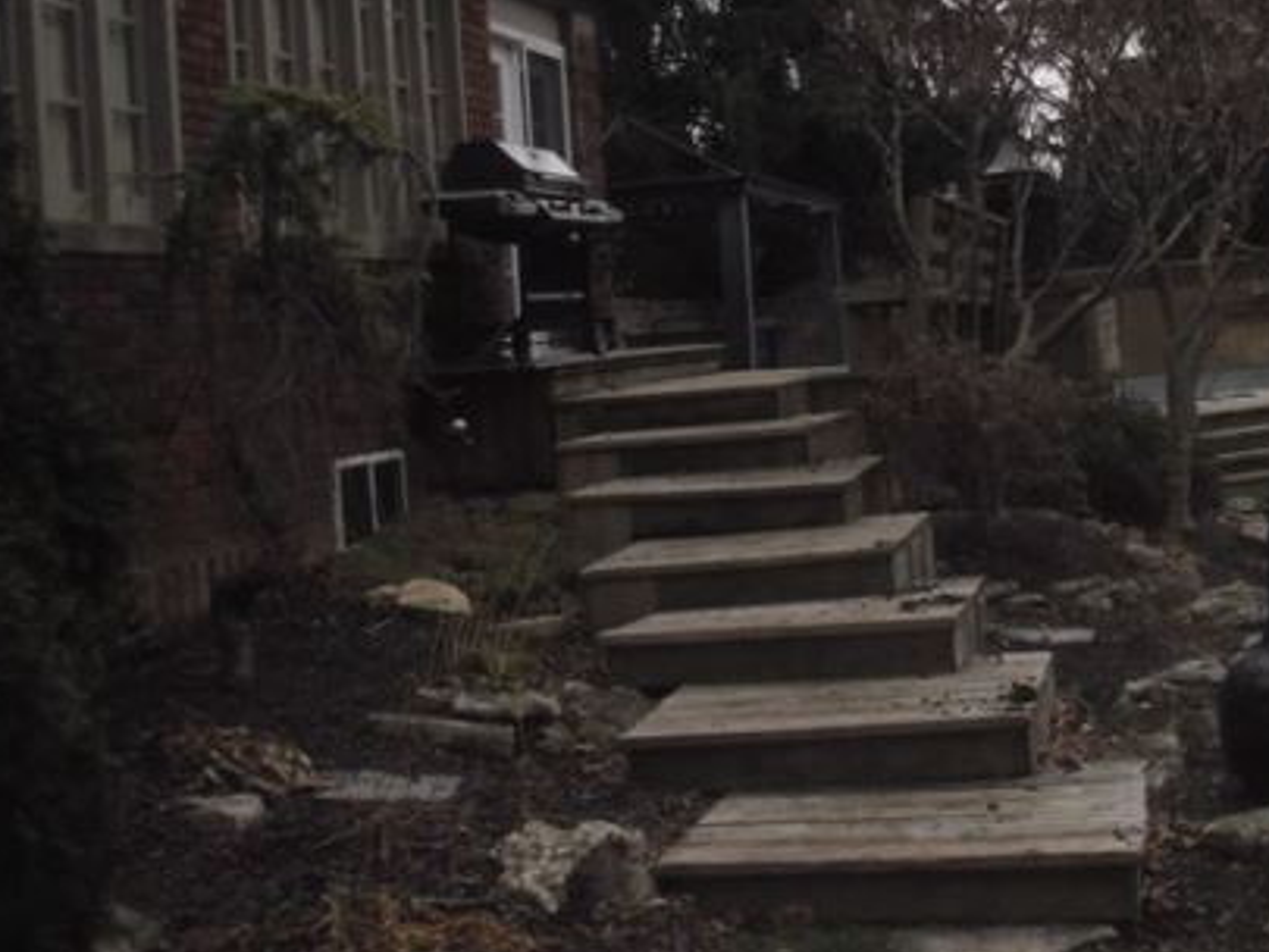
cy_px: 398
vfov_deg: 27.0
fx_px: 1980
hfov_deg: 35.1
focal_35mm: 54
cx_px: 862
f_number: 3.5
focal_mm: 6.7
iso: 100
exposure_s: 1/125
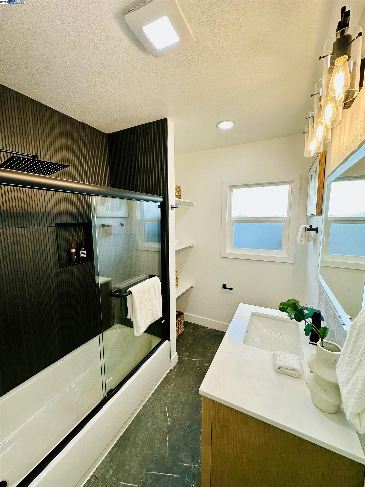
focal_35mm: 14
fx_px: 197
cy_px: 244
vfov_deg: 102.1
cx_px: 182
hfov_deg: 85.7
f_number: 2.2
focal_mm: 2.22
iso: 50
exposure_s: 1/120
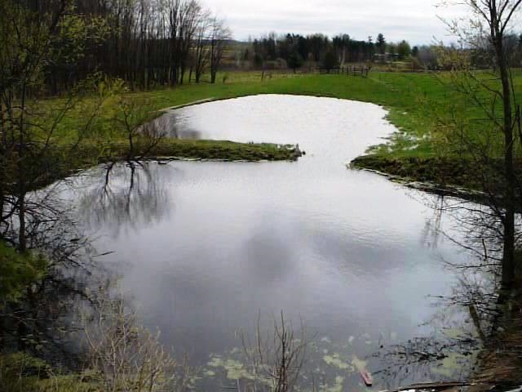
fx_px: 558
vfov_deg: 38.7
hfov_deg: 50.1
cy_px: 196
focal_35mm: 37
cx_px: 261
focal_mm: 6.1
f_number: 8
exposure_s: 1/500
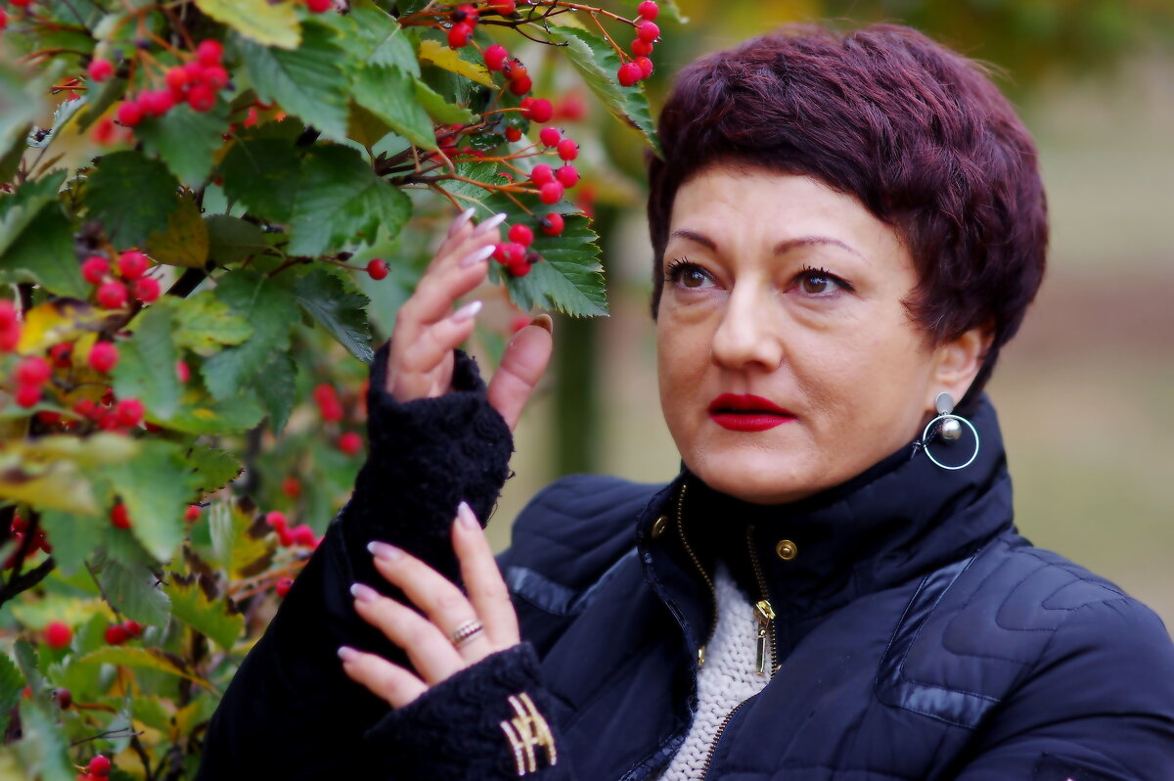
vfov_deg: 10.8
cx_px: 587
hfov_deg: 16.1
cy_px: 390
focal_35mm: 127
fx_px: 4138
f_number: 2
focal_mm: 85
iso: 320
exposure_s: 1/200
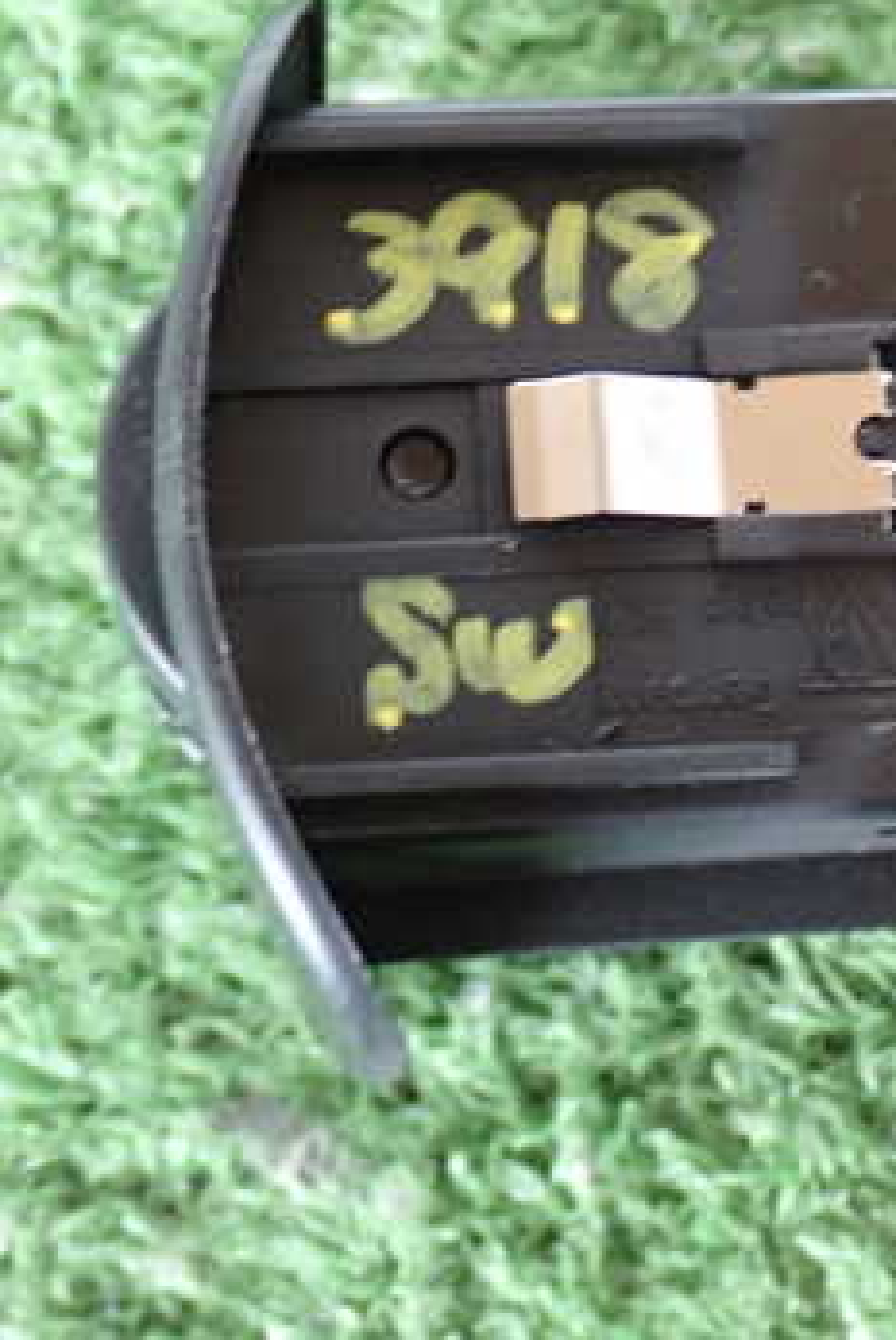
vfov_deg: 21.0
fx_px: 3614
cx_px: 846
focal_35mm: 97
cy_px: 483
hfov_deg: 14.0
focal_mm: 9.65
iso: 800
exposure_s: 1/25
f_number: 3.3
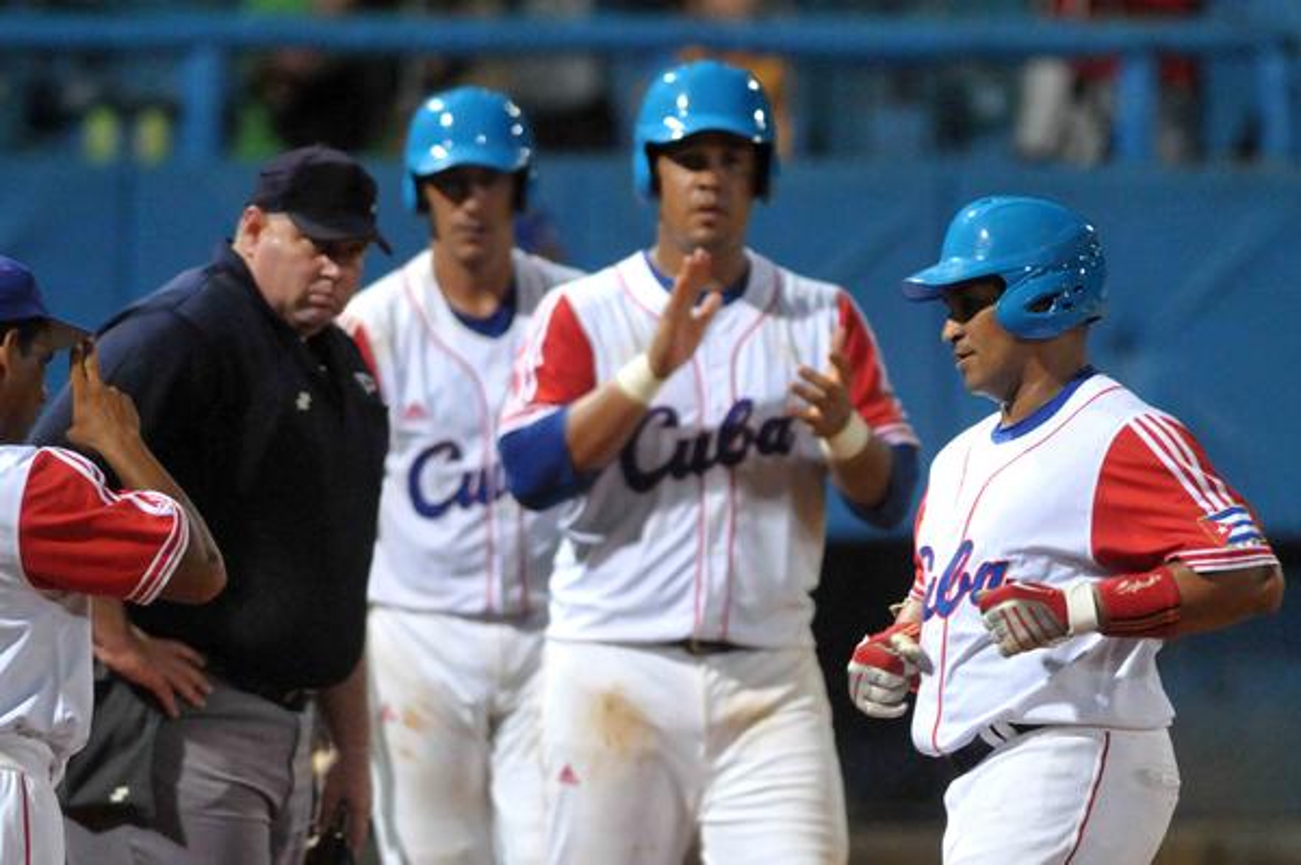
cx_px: 650
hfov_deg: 4.6
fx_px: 16249
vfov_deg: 3.0
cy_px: 432
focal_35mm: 450
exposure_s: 1/800
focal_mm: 300
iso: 2500
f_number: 3.5
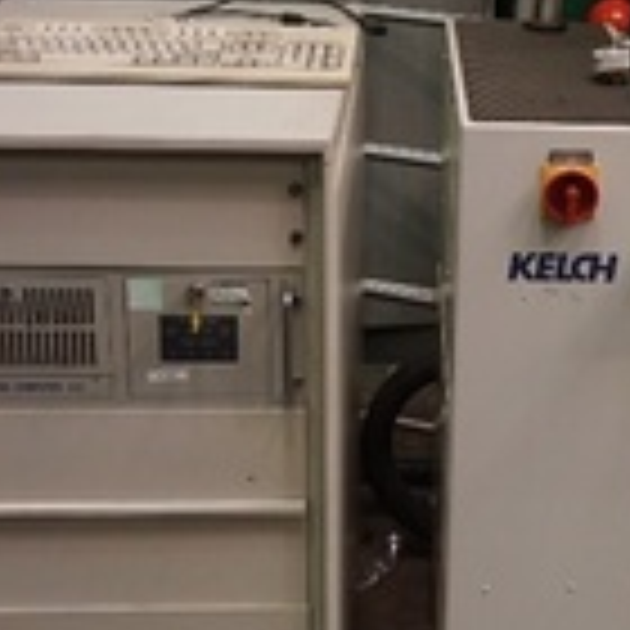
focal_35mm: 70
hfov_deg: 23.7
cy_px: 166
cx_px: 612
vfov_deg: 24.4
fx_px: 1441
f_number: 4
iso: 1000
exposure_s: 1/160
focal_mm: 16
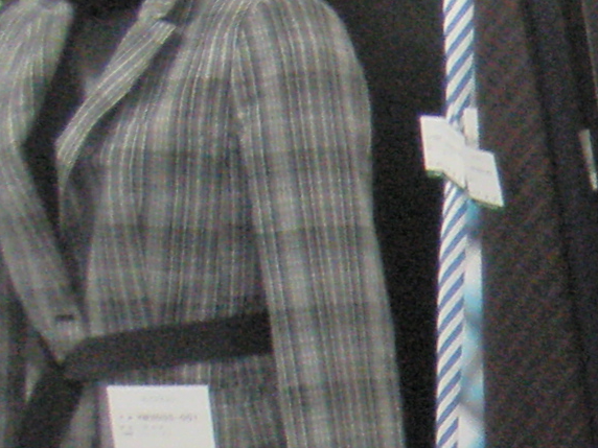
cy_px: 499
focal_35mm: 236
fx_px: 4077
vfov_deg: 6.3
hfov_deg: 7.5
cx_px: 1695
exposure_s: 1/30
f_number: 3.5
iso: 80
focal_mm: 6.6
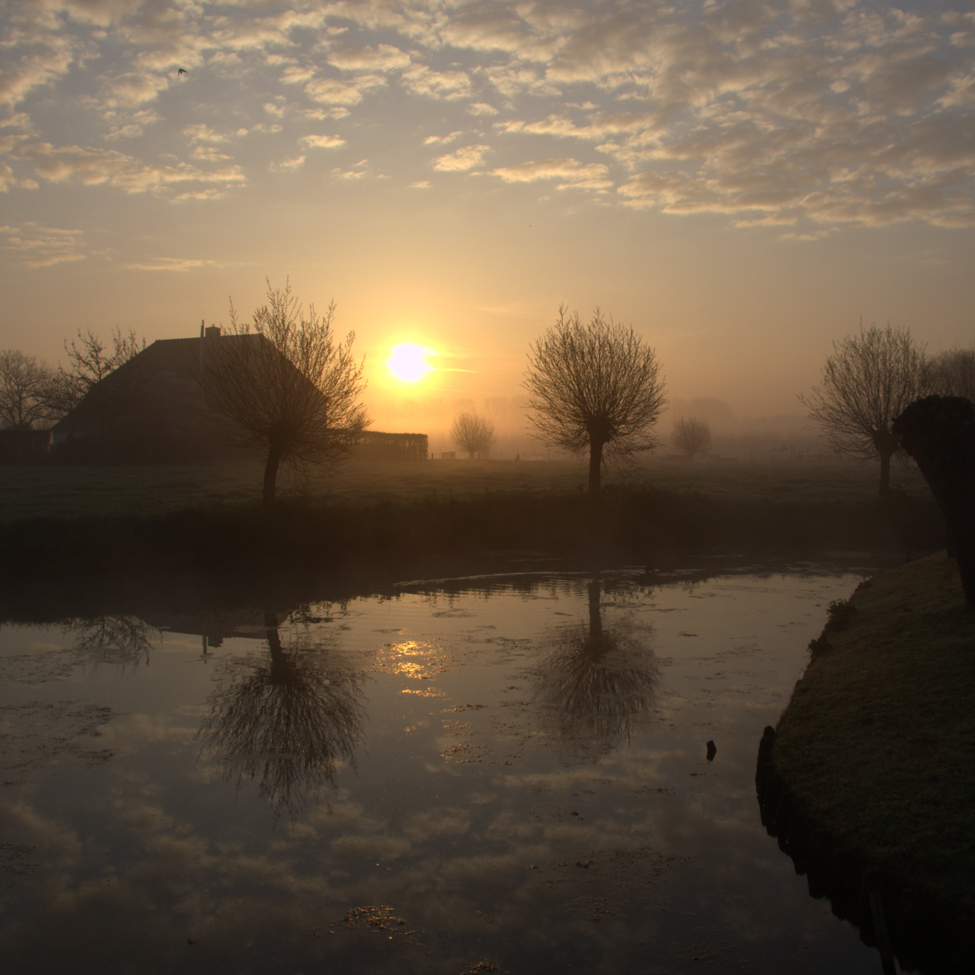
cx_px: 584
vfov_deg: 47.2
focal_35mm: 35
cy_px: 487
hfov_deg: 47.0
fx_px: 1115
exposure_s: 1/200
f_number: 7.1
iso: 100
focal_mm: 18
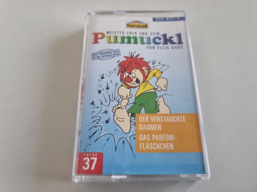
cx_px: 128
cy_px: 96
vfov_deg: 53.1
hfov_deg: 67.3
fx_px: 193
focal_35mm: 26
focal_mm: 5.4
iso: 250
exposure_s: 1/100
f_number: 1.8
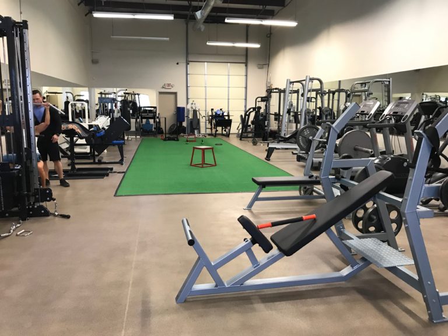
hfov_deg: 63.4
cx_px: 224
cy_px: 168
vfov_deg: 49.7
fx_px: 362
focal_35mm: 28
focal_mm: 3.99
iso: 50
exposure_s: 1/15
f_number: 1.8
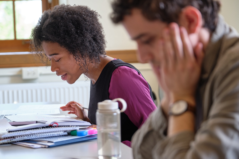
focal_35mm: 112
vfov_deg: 12.2
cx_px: 120
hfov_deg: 18.3
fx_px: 743
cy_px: 80
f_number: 2.8
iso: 640
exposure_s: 1/160
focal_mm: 74.4
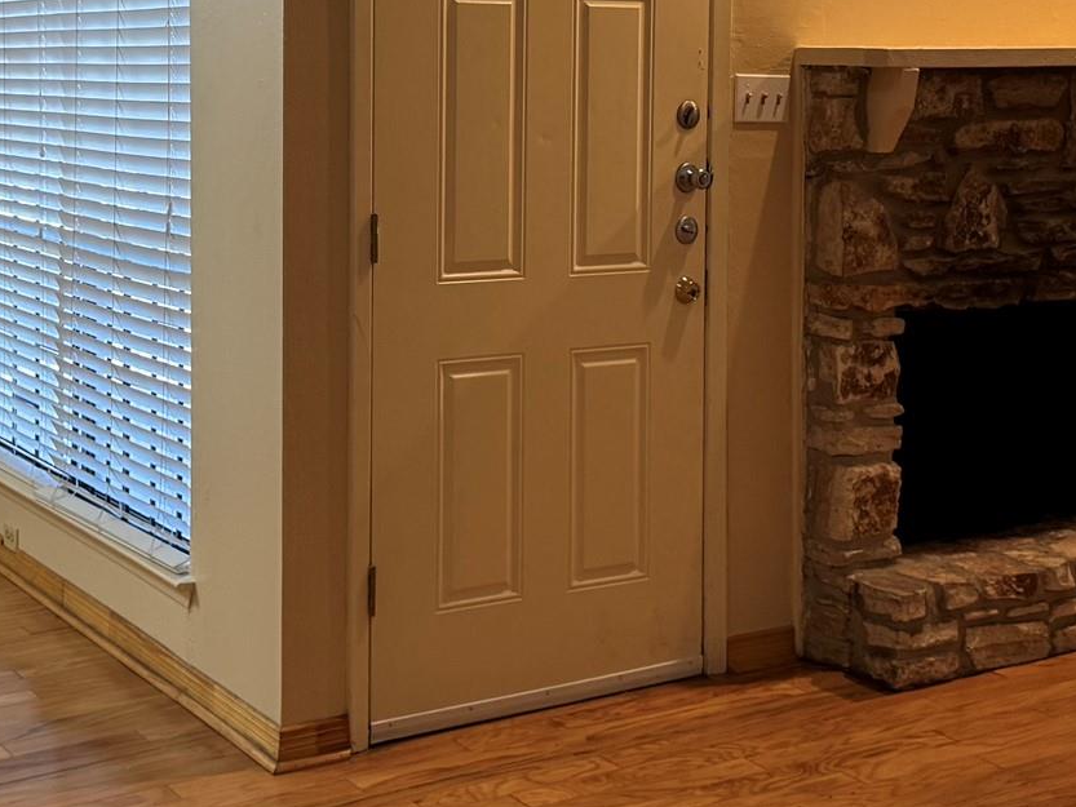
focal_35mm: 59
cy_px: 182
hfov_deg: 32.5
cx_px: 377
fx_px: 1834
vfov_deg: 24.5
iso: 200
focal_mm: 6.76
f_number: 1.78
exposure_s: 1/60
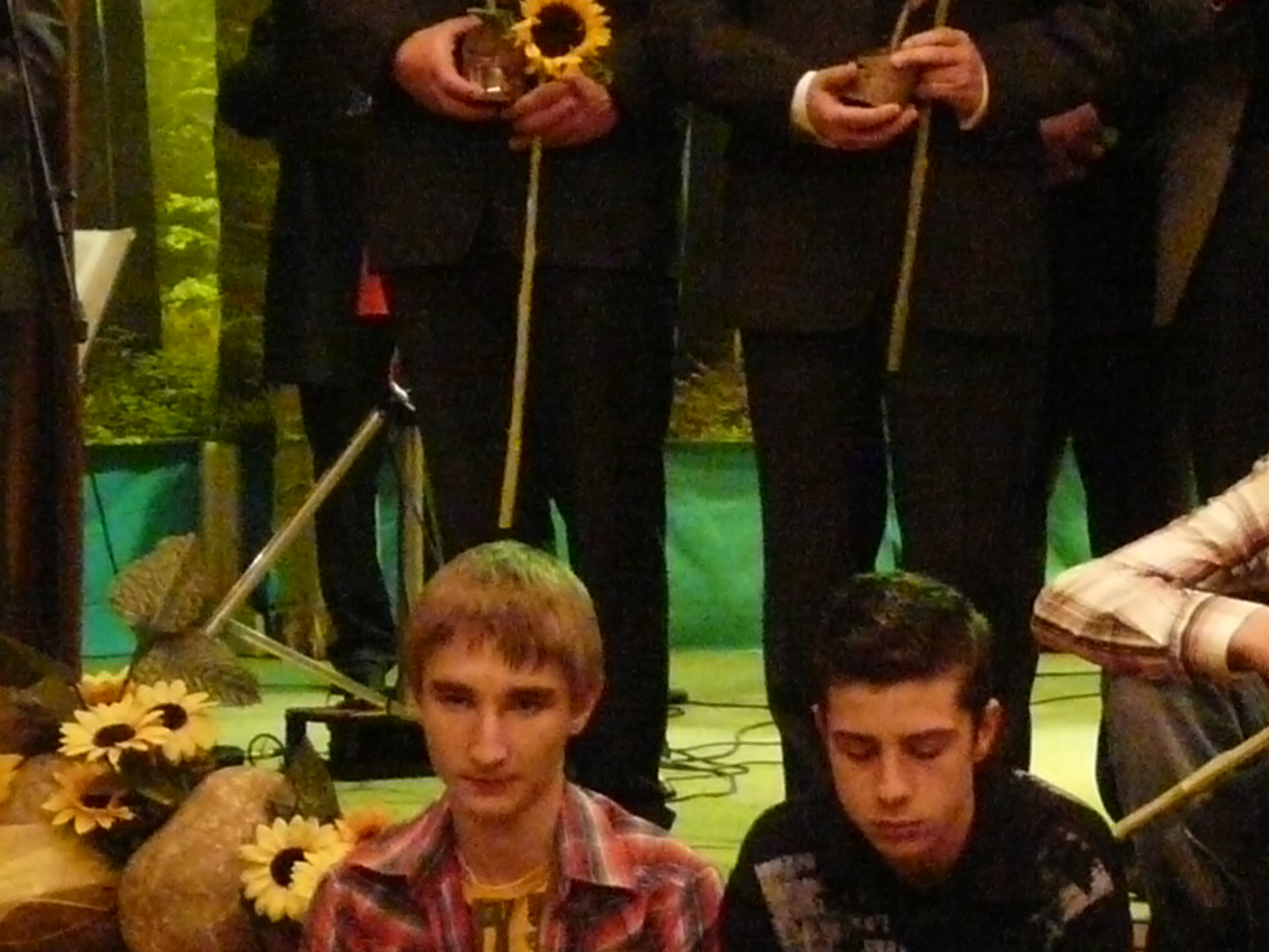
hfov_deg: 14.4
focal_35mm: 134
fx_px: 4914
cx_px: 1335
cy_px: 527
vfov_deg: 11.1
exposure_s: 1/10
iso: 800
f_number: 3.2
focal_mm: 6.5
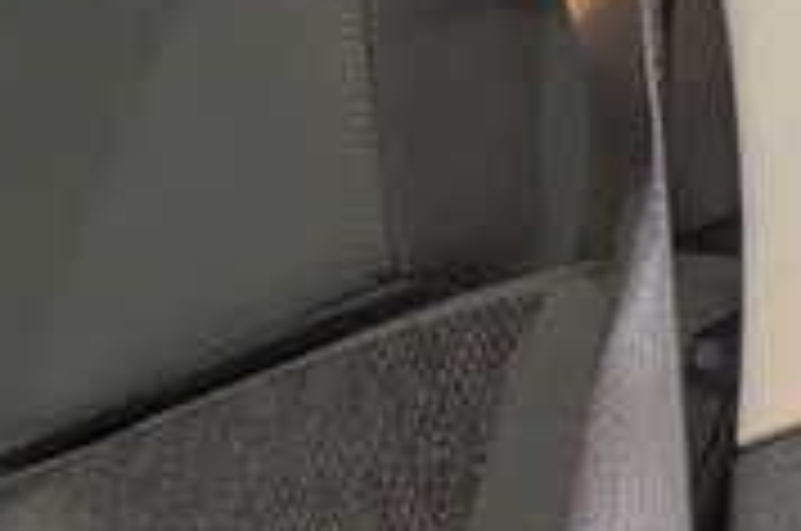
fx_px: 1866
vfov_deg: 12.4
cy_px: 1305
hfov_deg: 14.2
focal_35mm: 84
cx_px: -1206
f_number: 2.2
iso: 81
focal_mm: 1.83
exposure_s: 1/33.3
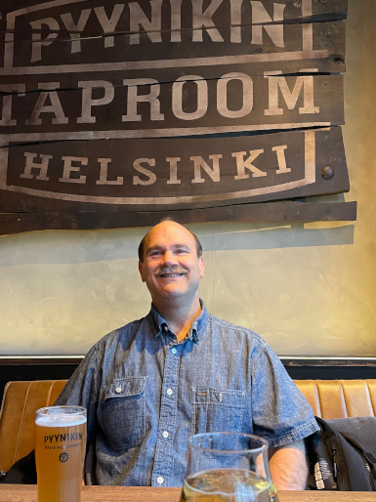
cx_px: 162
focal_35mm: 34
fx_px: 493
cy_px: 253
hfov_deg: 41.7
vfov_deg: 54.0
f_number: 1.6
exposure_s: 1/50
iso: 400
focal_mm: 4.2
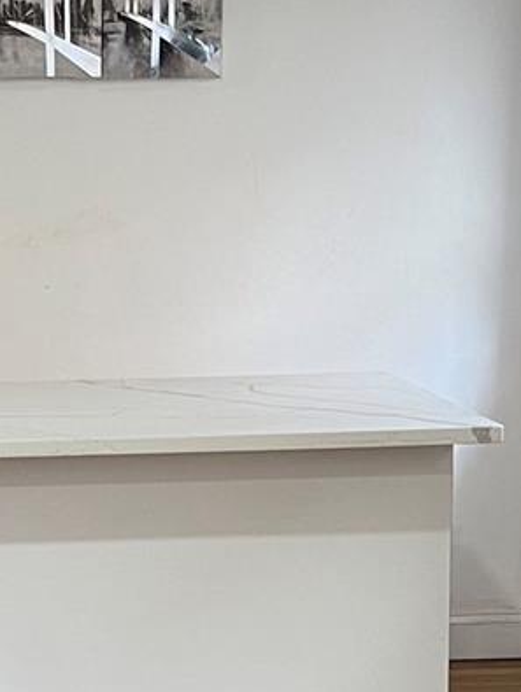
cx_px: 42
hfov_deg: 14.5
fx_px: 2024
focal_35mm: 101
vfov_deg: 19.2
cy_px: 559
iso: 100
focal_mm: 5.7
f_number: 1.5
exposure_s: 1/60
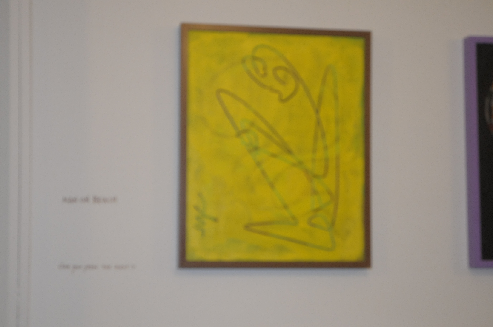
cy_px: 164
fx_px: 985
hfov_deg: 28.1
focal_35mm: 72
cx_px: 246
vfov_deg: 18.9
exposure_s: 1/60
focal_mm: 48
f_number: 4.5
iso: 1600
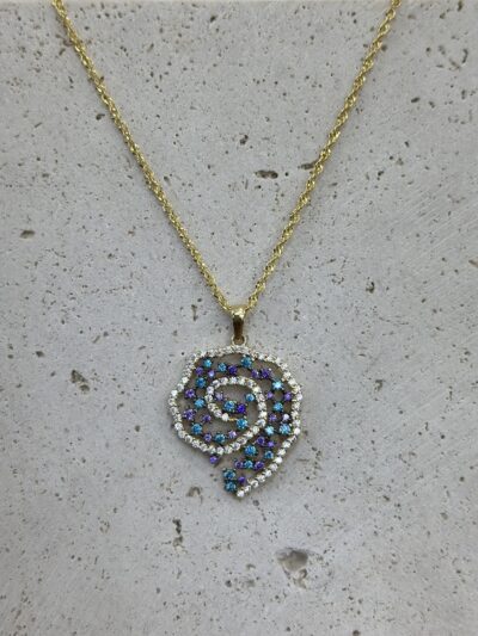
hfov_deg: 30.3
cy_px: 318
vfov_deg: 39.6
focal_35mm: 48
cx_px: 239
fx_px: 883
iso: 80
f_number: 1.78
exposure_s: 1/433
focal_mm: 6.86
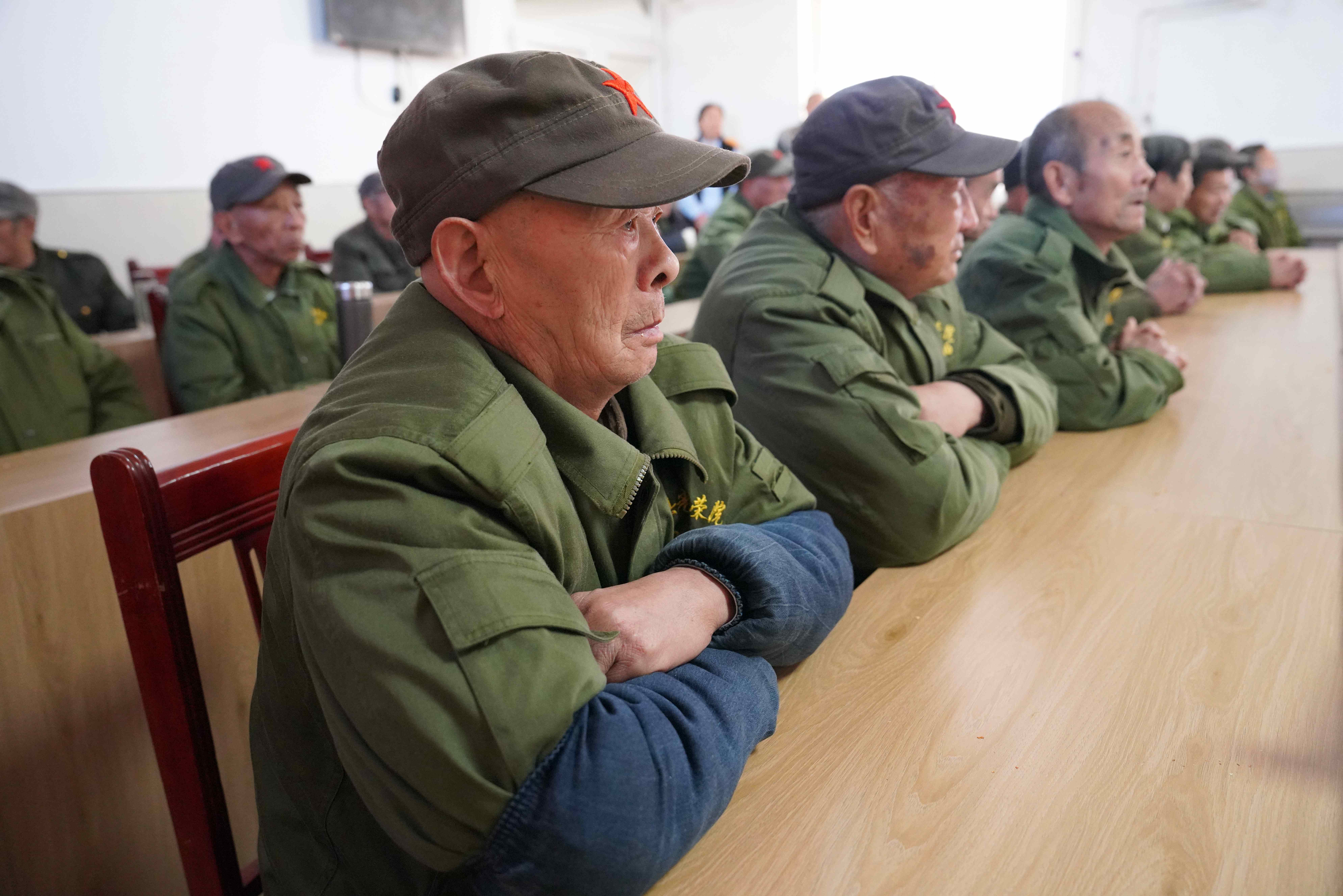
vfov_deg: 47.9
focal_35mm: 27
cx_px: 672
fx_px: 1007
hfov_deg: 67.4
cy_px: 448
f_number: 4
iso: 8000
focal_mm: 27
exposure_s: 1/160
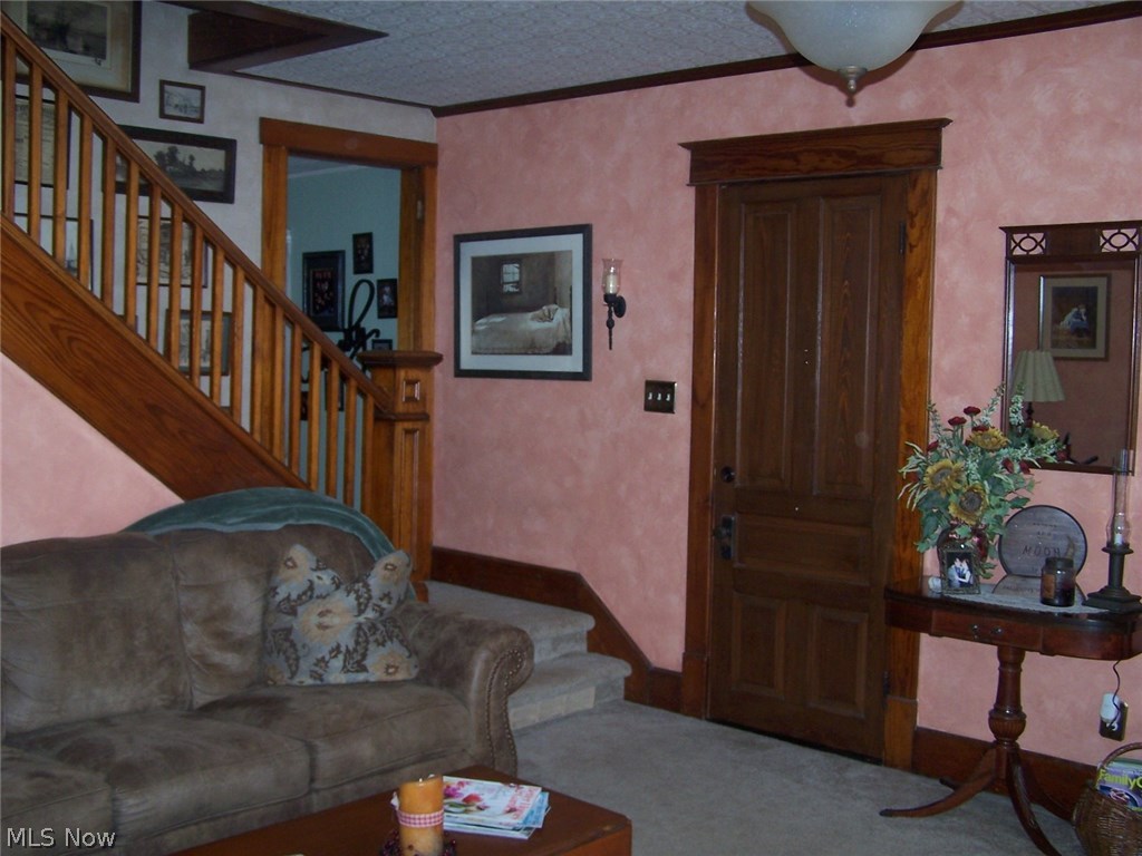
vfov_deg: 37.7
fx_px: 1254
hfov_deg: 49.0
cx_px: 571
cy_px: 428
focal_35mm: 38
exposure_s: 1/60
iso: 140
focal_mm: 6.3
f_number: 2.8
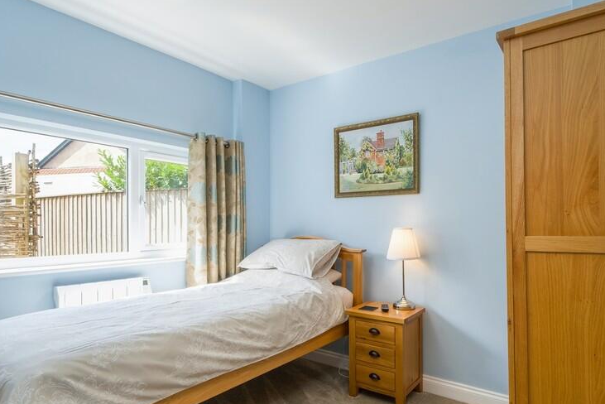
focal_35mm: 21
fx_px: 353
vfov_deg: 59.4
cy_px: 226
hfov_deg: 80.6
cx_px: 349
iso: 160
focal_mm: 9.9
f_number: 7.1
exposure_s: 1/50
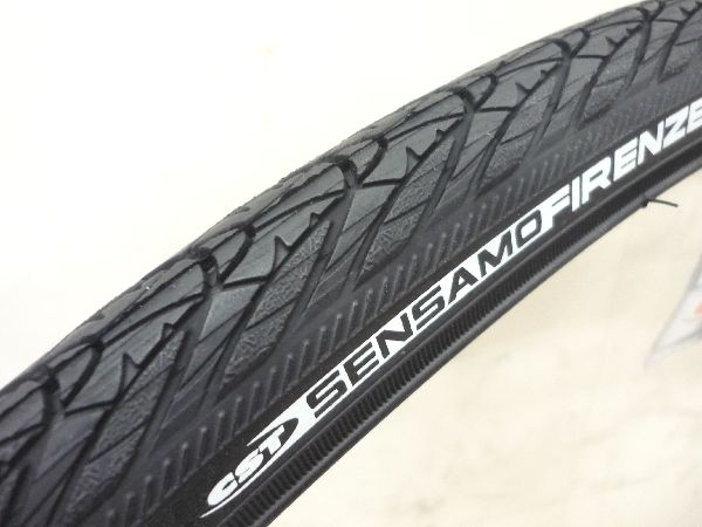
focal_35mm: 33
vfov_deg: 42.9
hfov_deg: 55.4
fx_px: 669
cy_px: 264
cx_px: 351
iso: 400
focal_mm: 5.5
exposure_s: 1/15
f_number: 2.8
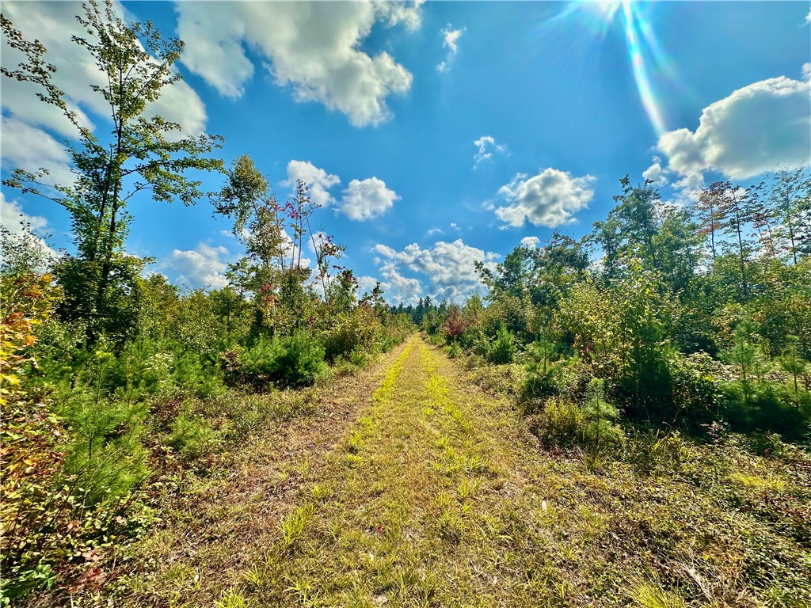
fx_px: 328
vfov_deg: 85.7
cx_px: 406
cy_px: 304
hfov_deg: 102.1
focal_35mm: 14
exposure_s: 1/4831
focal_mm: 2.22
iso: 50
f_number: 2.2
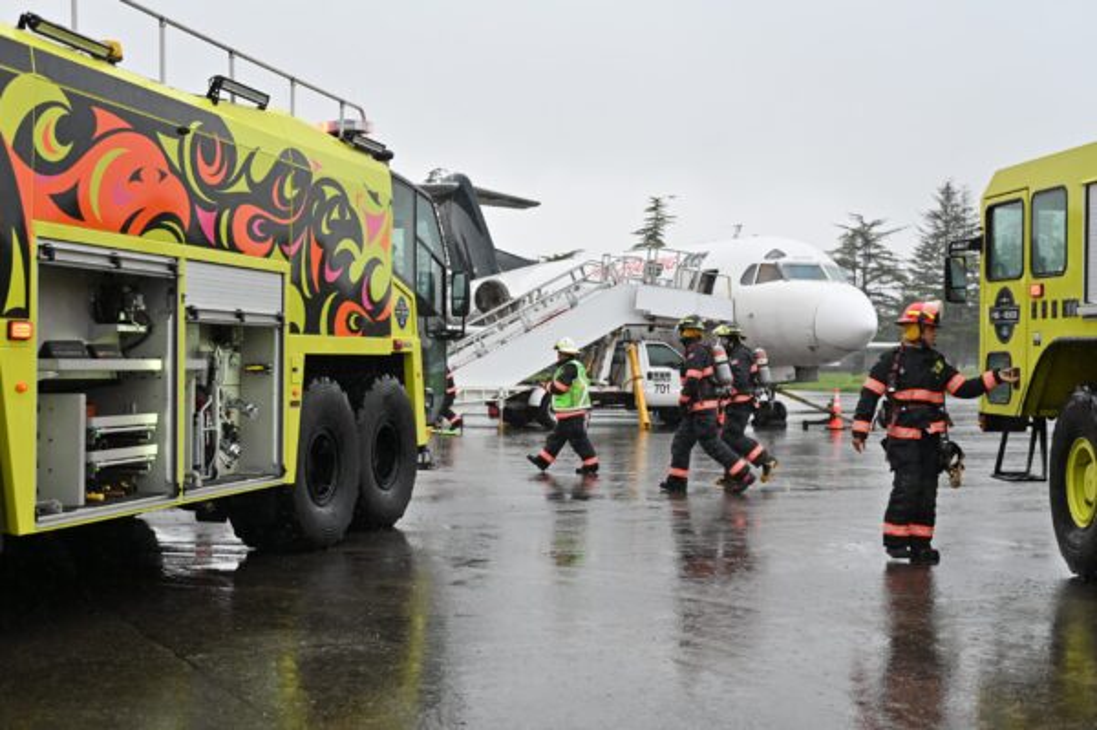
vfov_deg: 26.9
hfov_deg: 39.6
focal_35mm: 50
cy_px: 365
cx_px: 548
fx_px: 1522
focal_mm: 50
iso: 500
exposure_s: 1/500
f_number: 3.5
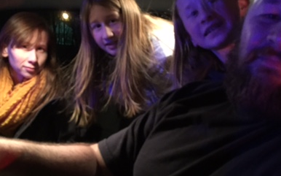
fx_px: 390
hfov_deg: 39.6
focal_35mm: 51
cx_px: 146
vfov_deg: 25.2
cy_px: 112
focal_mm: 4.15
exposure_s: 1/15
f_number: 2.2
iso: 640
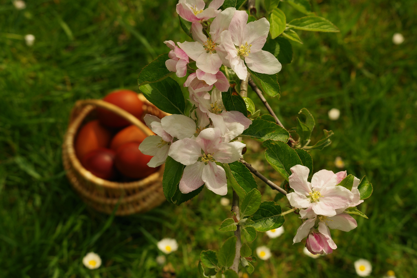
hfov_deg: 18.9
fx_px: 1251
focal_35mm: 108
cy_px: 139
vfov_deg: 12.7
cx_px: 208
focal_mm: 70
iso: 200
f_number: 9
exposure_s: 1/400
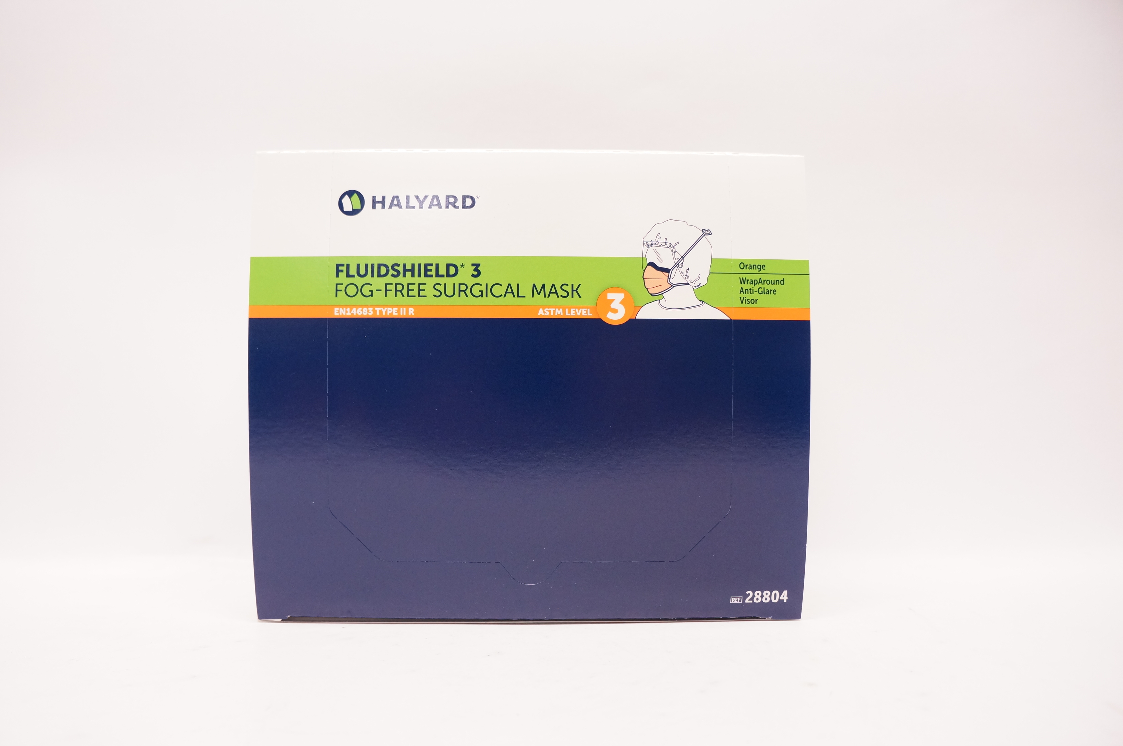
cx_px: 562
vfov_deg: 47.8
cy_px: 373
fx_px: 841
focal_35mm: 27
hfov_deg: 67.4
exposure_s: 1/60
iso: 800
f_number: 4.5
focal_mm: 18
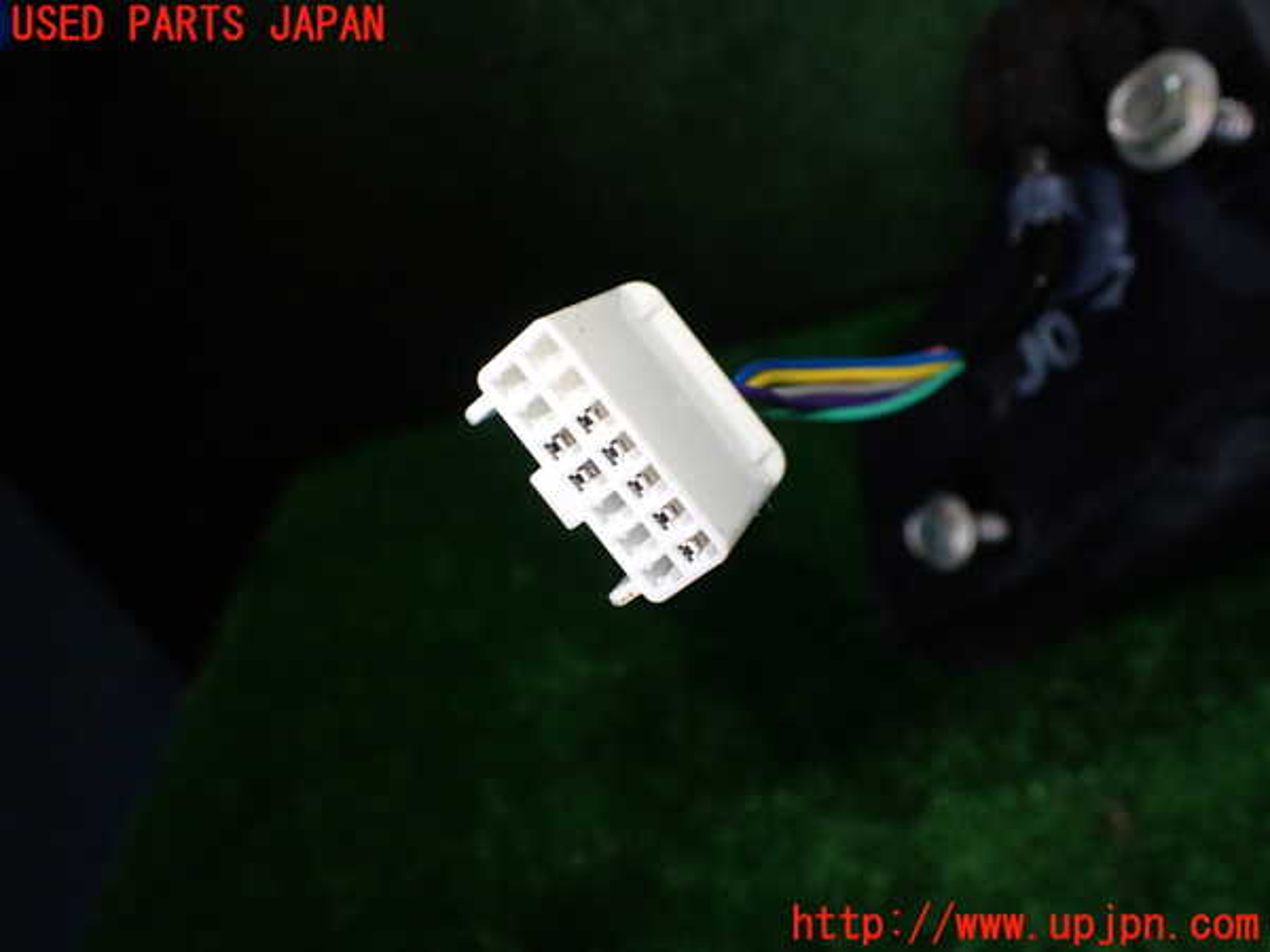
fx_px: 1101
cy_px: 476
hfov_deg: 60.0
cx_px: 635
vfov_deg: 46.8
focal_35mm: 30
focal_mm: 5.4
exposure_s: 1/125
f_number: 2.3
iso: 200
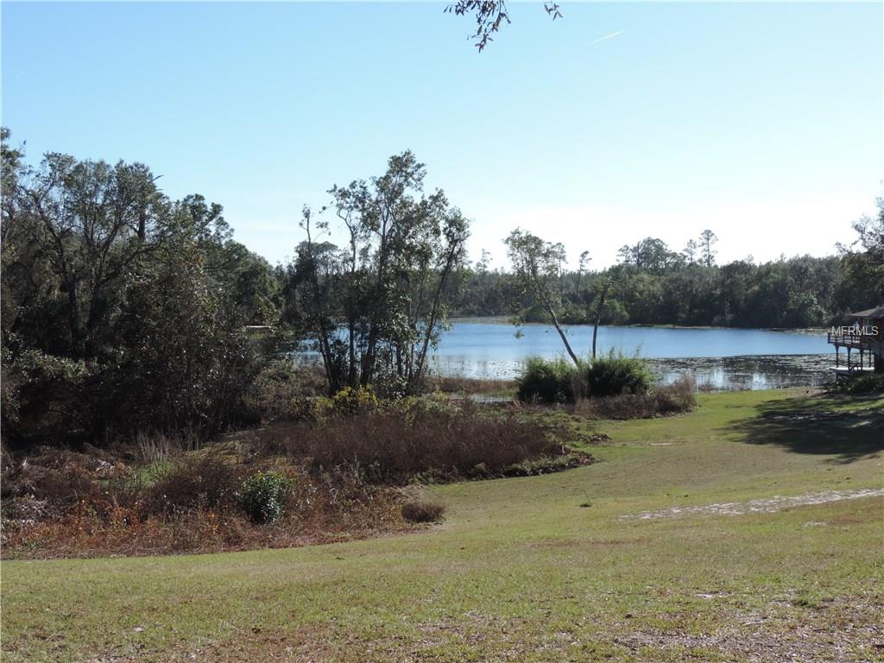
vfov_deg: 29.1
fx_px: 1277
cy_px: 332
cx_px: 442
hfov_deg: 38.2
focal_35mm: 50
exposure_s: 1/640
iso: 80
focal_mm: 8.9
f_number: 3.6
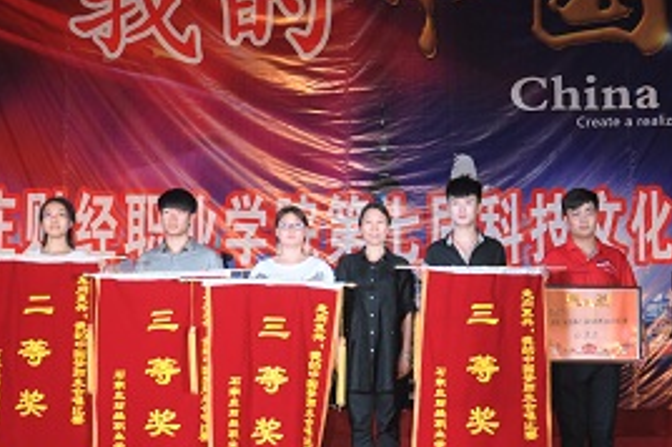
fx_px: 1342
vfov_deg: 18.9
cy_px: 281
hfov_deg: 28.1
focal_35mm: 72
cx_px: 345
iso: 200
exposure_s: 1/60
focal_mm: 25
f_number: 4.5
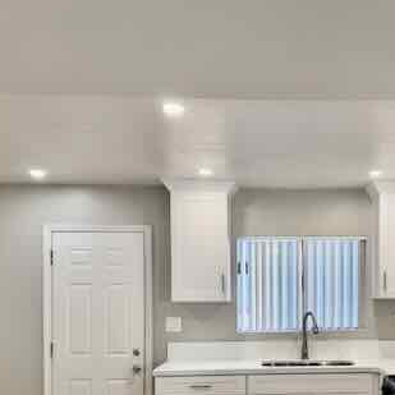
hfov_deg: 37.0
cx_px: 317
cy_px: 297
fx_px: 568
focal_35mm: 44
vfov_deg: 37.4
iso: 64
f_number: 1.78
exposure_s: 1/120
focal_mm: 6.76
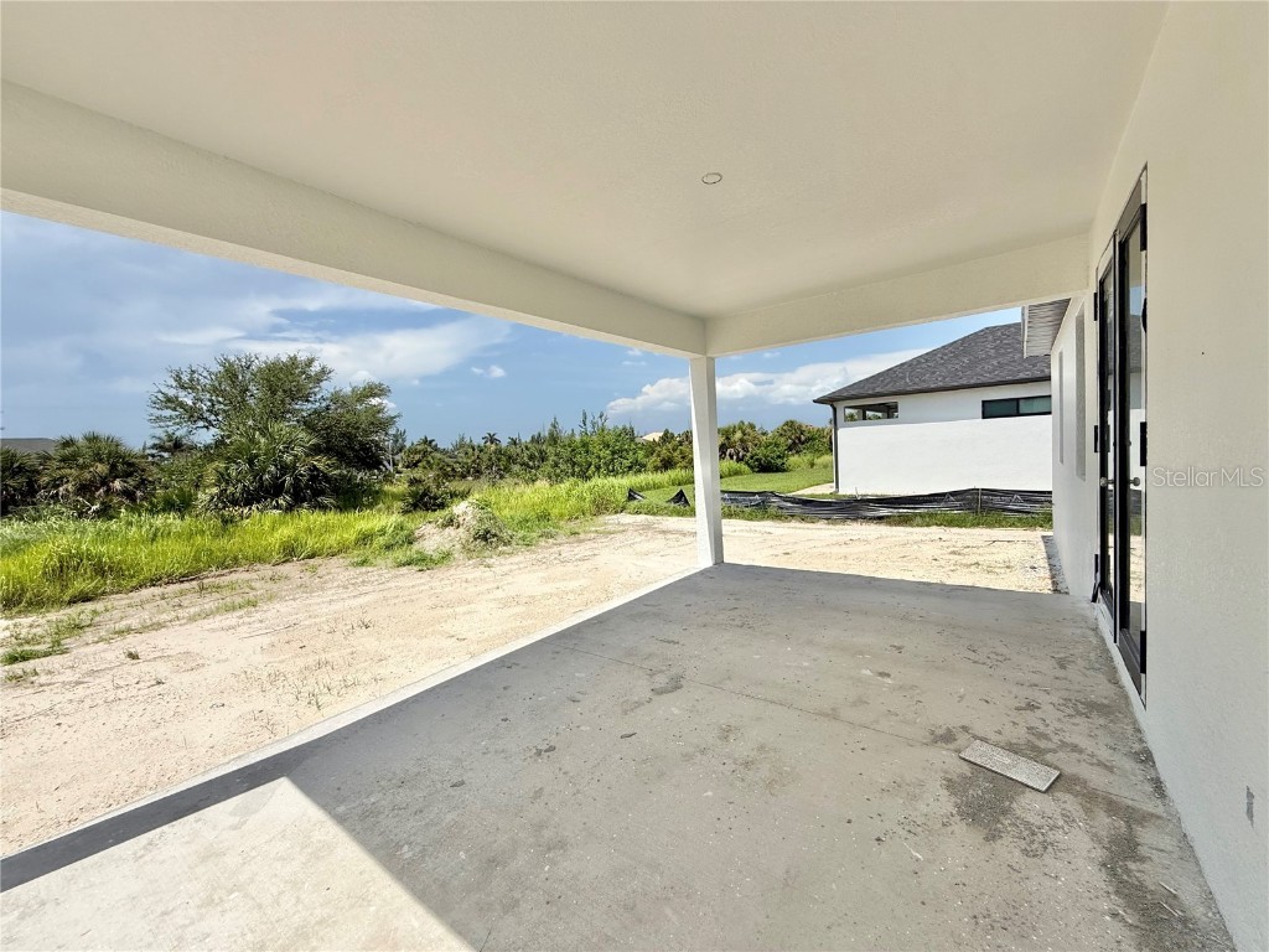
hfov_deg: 102.1
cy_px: 476
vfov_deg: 85.7
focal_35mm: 14
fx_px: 513
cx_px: 634
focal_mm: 2.22
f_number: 2.2
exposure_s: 1/4425
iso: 50
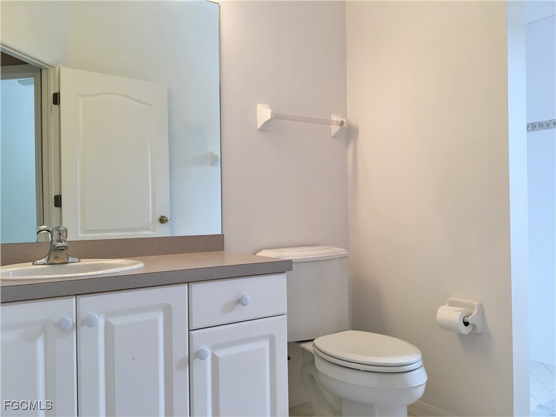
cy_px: 208
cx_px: 278
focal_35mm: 29
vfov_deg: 48.2
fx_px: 466
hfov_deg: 61.7
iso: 25
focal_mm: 4.15
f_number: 2.2
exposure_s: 1/30
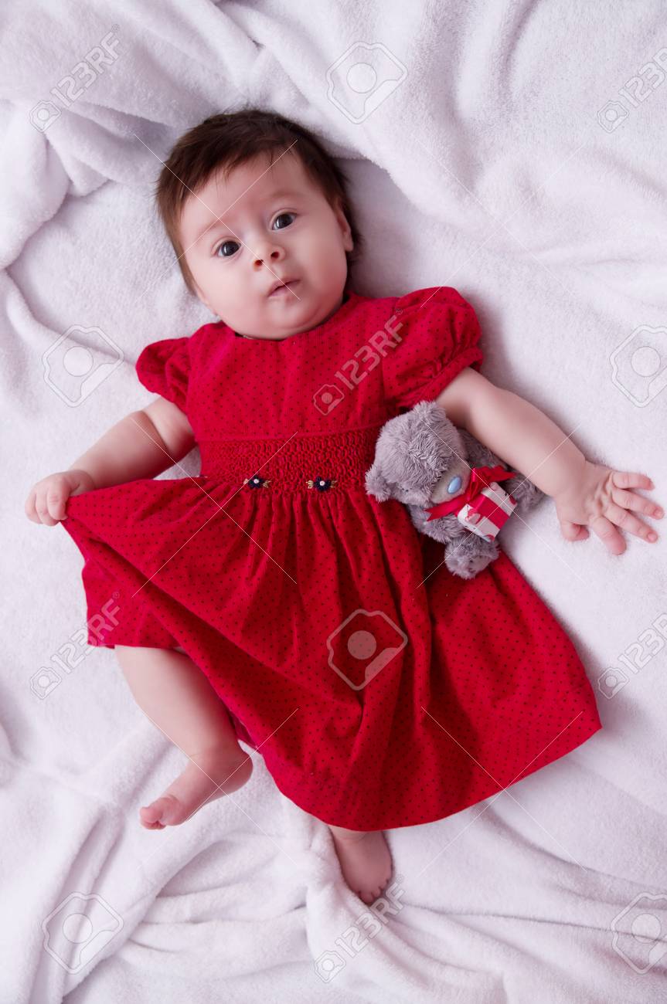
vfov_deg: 46.5
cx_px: 334
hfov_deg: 31.8
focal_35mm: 42
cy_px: 502
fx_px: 1171
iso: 200
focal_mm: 28.13
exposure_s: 1/180
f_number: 4
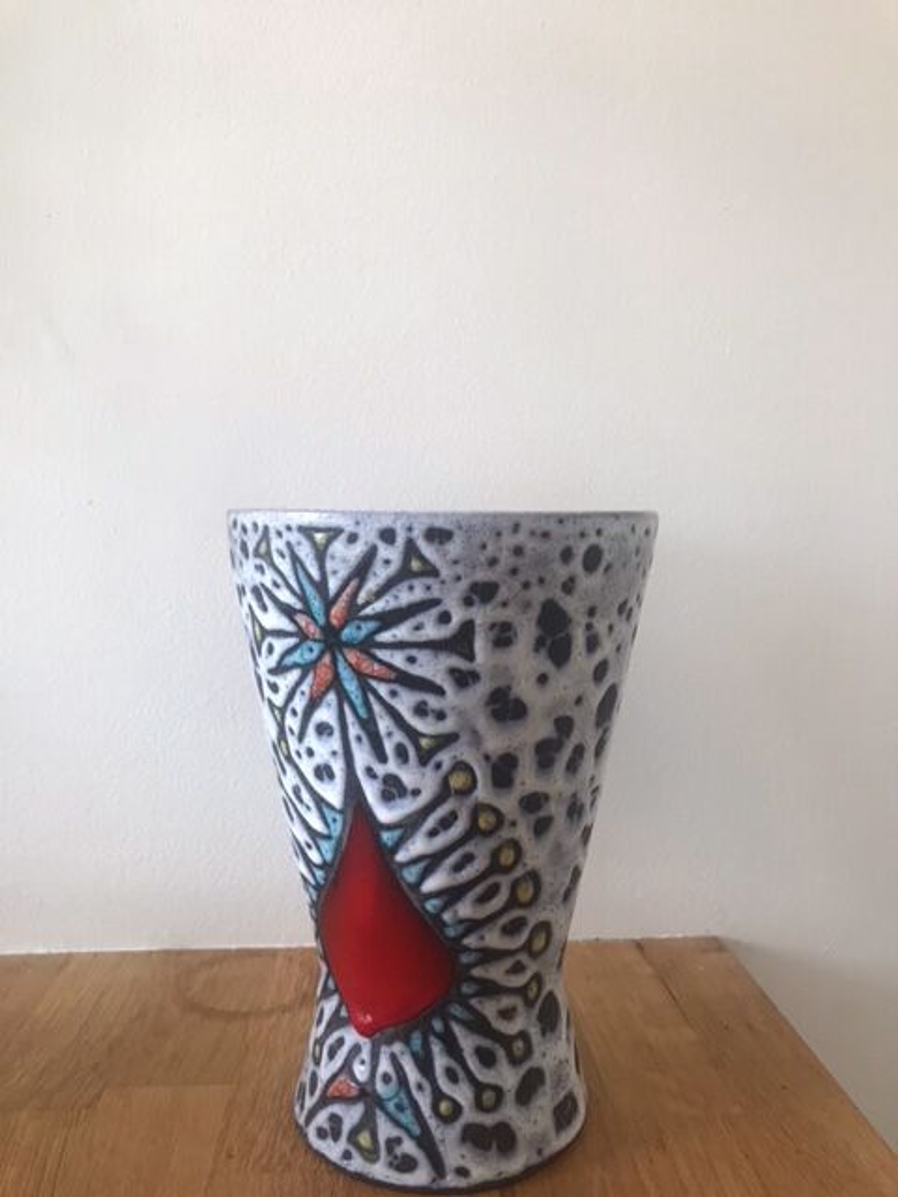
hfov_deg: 49.7
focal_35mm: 28
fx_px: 968
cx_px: 449
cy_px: 598
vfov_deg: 63.4
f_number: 1.8
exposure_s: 1/31
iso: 20
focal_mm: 3.99
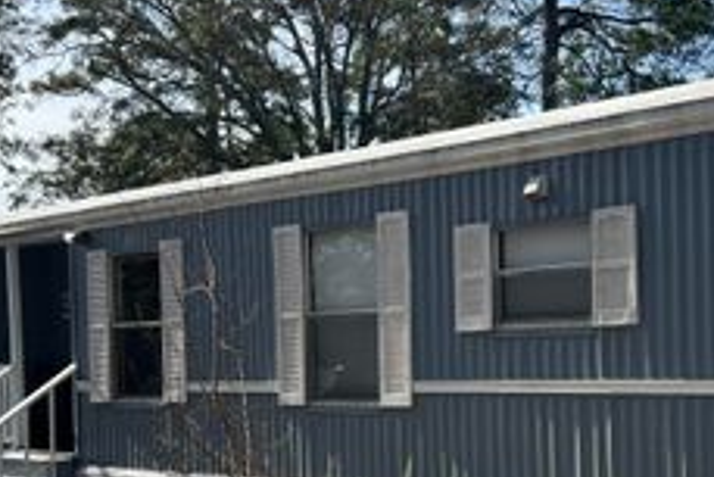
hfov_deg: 33.9
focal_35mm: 59
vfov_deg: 22.7
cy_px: 388
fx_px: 1171
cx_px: 405
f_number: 1.5
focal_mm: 5.7
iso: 50
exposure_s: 1/2457
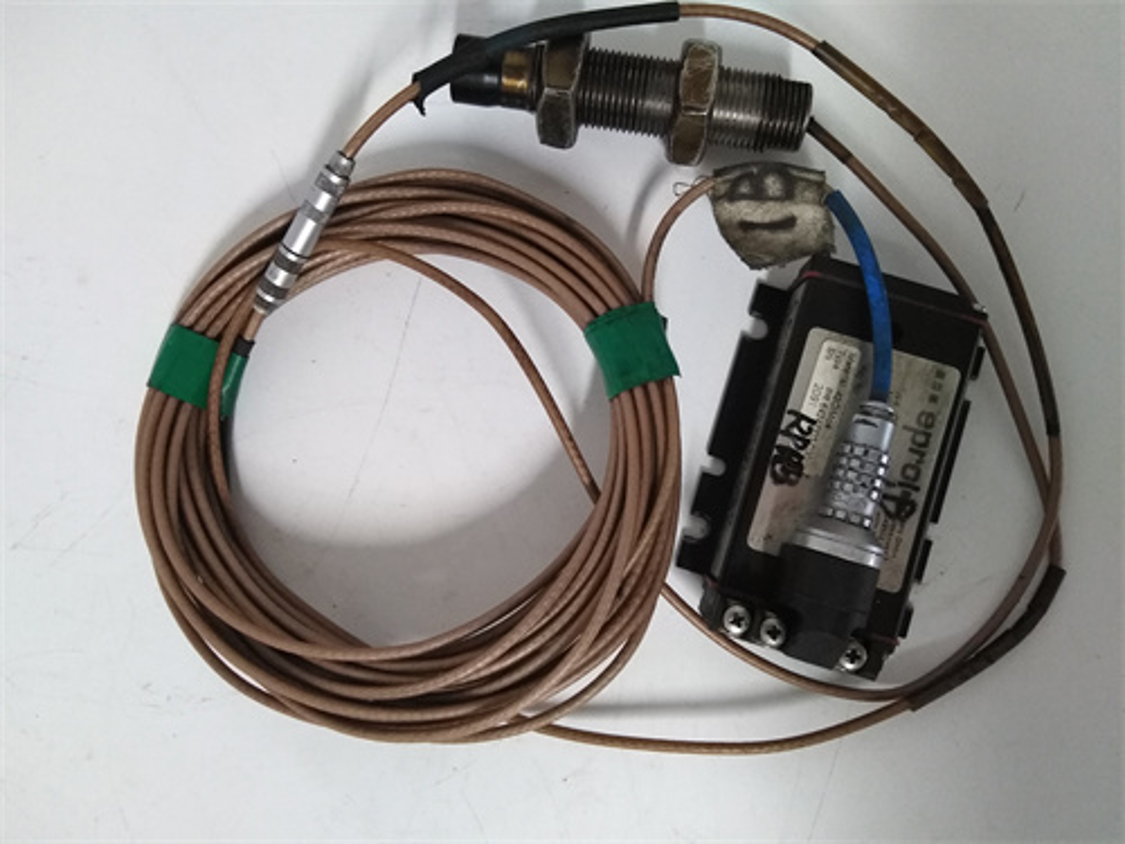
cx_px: 562
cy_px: 422
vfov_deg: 53.1
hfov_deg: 67.3
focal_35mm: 26
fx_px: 845
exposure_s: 1/33.3
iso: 399
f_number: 1.8
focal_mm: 3.63
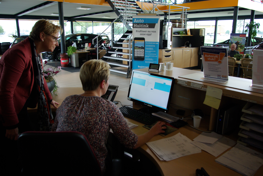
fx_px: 197
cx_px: 132
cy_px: 88
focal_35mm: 27
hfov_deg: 67.3
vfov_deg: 48.0
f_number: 3.5
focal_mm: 18
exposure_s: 1/30
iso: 400
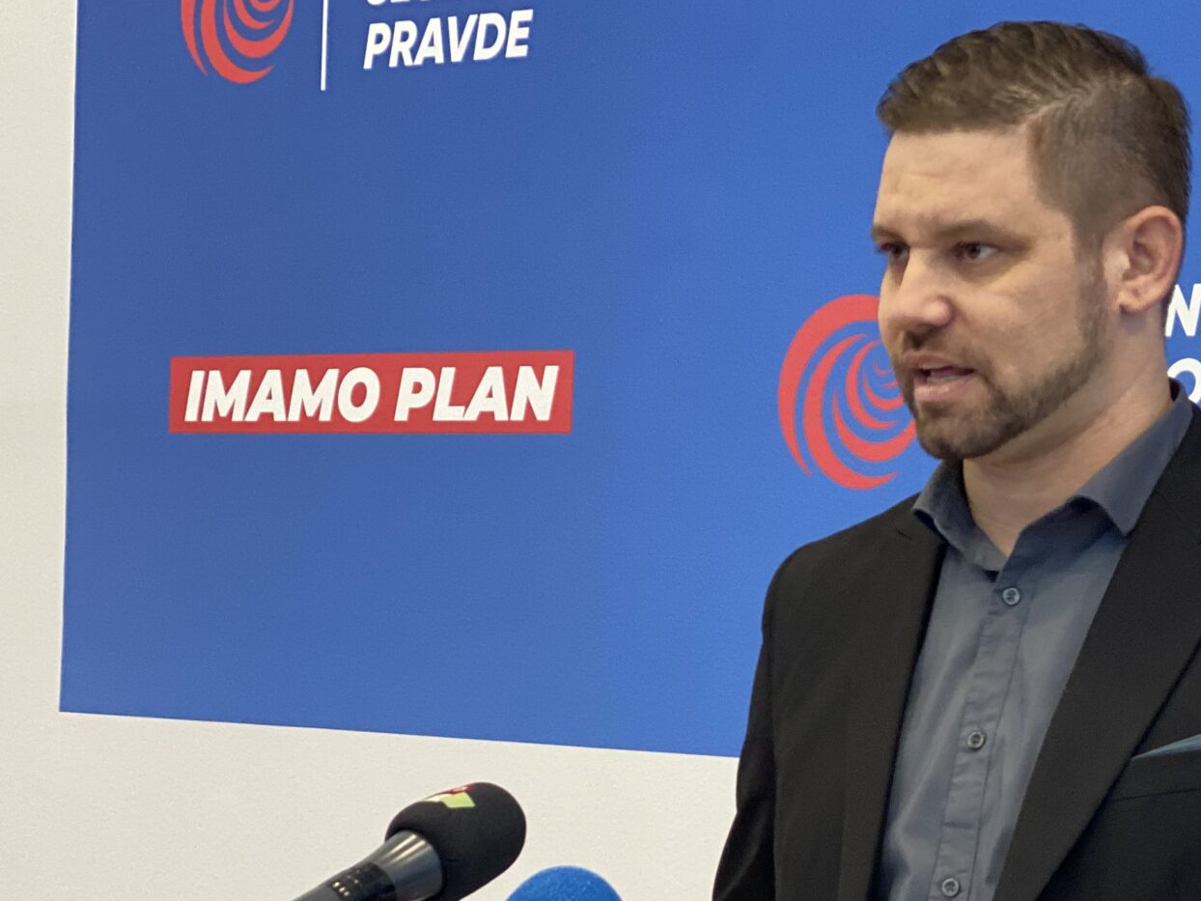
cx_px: 950
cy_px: 751
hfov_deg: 18.2
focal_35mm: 107
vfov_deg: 13.7
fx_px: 3712
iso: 125
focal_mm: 6
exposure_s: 1/50
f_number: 2
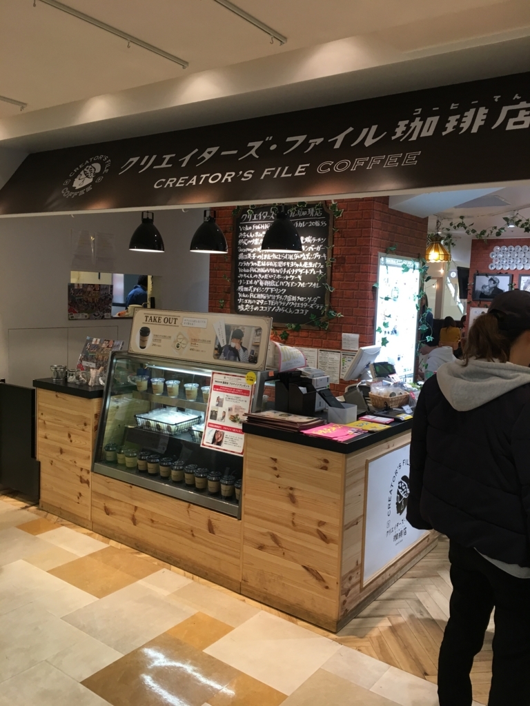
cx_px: 265
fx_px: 592
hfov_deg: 48.2
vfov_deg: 61.7
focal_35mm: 29
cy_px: 353
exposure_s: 1/15
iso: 25
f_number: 2.2
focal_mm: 4.15
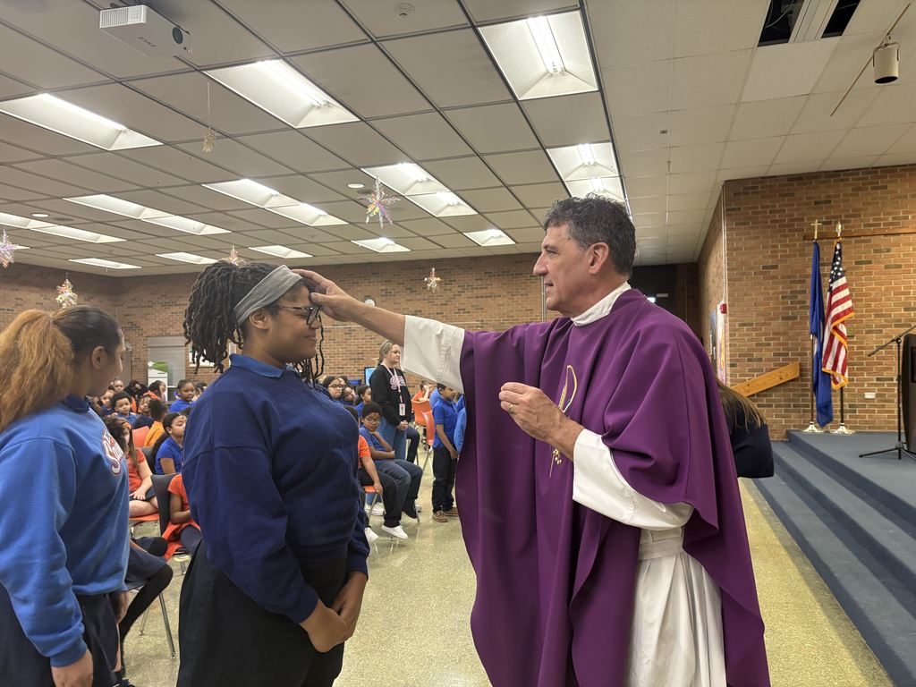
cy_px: 344
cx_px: 458
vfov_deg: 53.1
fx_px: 688
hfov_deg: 67.3
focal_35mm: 26
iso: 250
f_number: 1.6
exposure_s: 1/60
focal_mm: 5.96
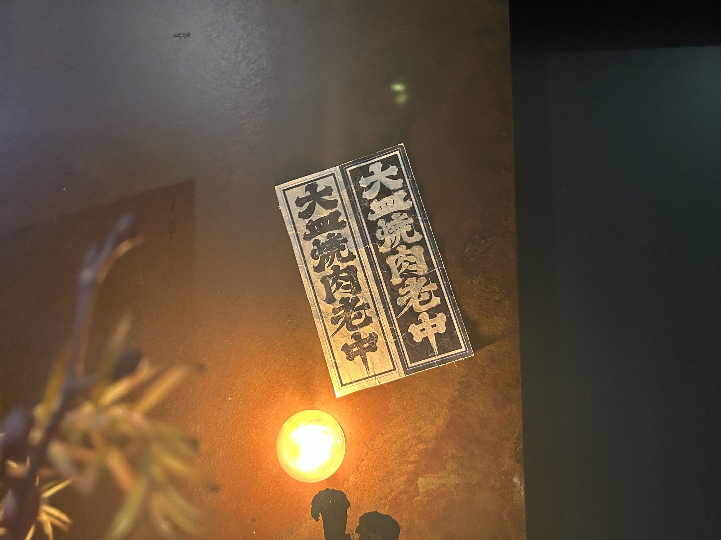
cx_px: 360
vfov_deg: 53.1
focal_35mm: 26
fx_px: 542
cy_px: 270
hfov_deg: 67.3
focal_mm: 5.7
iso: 400
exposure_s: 1/33
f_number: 1.5
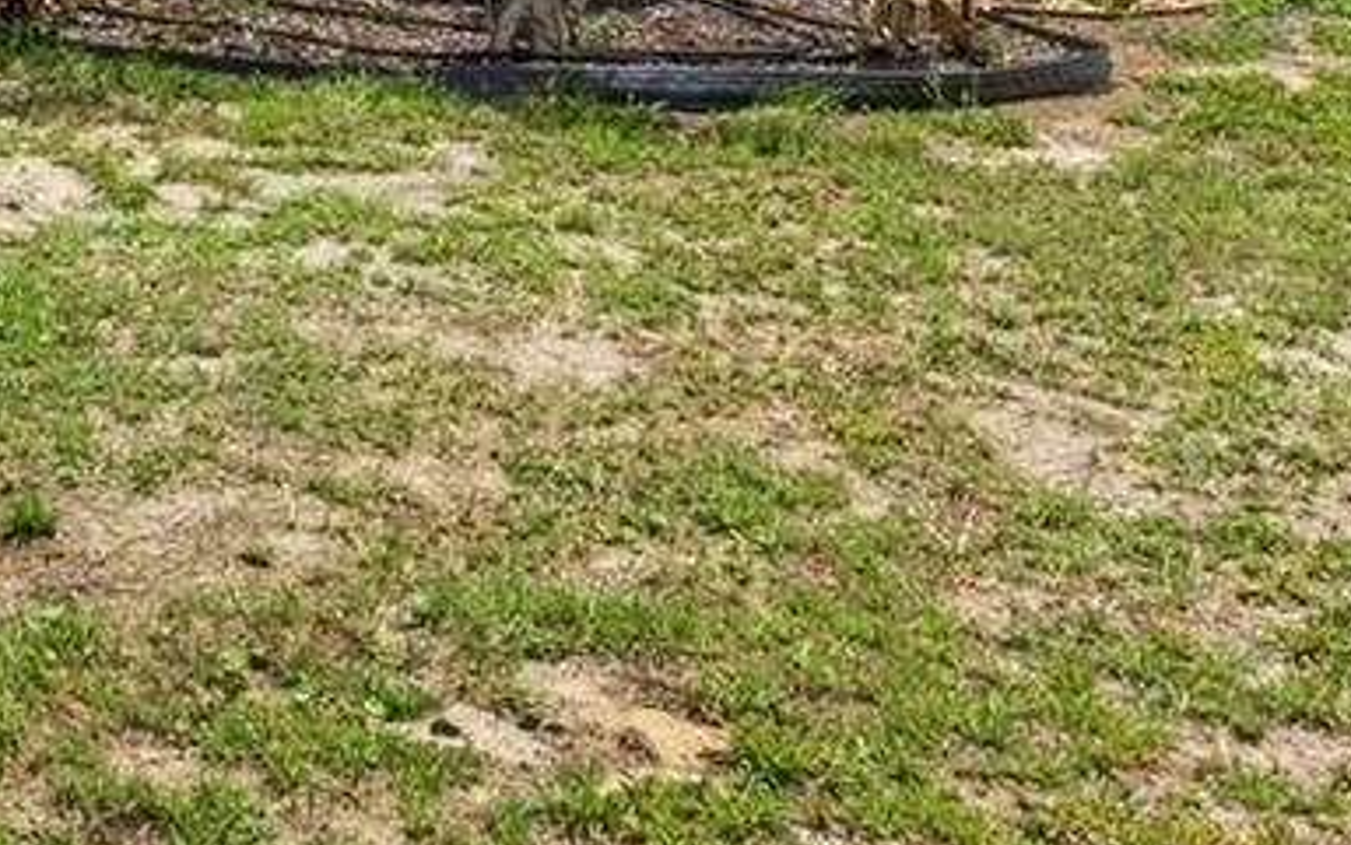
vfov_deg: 16.3
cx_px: -481
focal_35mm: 72
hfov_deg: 24.4
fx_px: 2652
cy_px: -473
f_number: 8
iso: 320
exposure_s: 1/250
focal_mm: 17
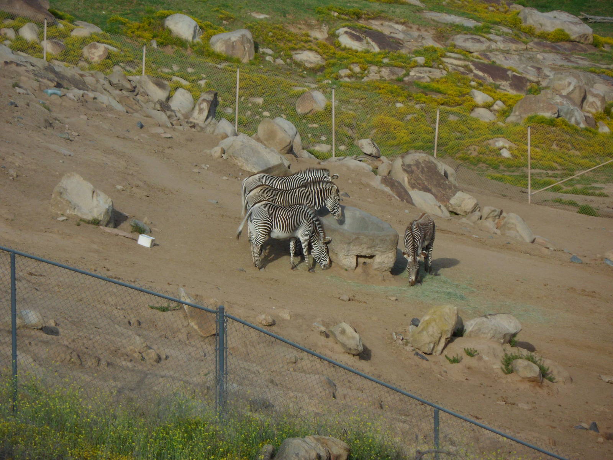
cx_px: 306
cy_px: 230
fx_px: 4781
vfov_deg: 5.5
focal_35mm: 270
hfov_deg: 7.3
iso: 80
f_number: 5.9
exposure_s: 1/500
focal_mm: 46.8
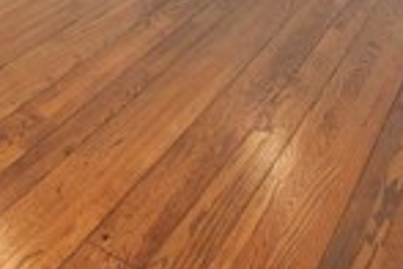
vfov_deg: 16.1
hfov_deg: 29.9
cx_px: -27
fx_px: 683
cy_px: -301
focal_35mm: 61
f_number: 6.3
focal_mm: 14
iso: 1250
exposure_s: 1/1000
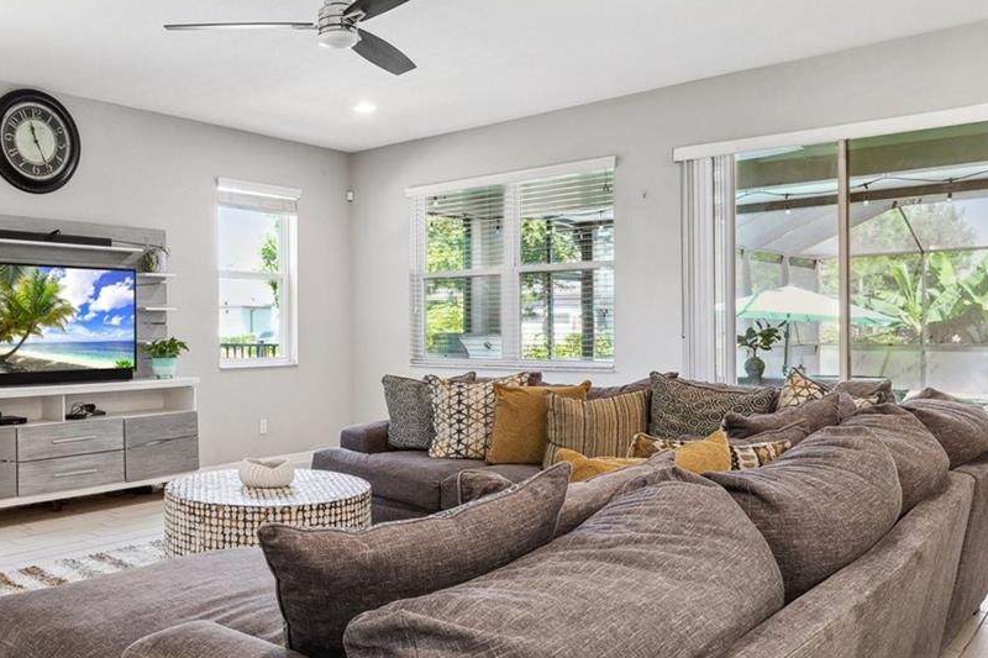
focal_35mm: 30
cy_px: 330
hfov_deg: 59.3
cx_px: 270
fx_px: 823
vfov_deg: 43.6
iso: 400
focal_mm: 15
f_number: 8
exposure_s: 1/8
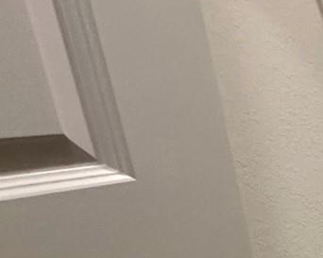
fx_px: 611
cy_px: 267
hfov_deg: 18.0
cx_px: 672
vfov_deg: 22.7
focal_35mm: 64
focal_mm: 2.22
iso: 200
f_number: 2.2
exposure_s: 1/120
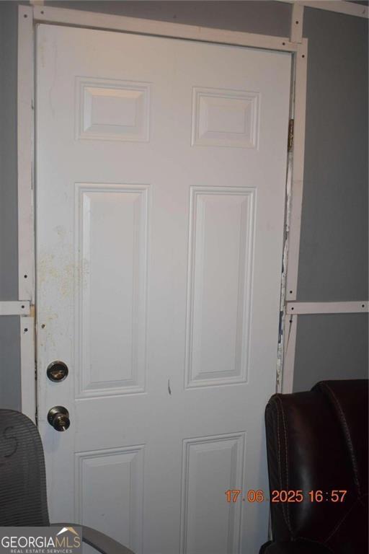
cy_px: 277
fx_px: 623
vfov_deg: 47.9
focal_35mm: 40
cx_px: 184
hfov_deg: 33.0
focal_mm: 27
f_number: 4
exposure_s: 1/125
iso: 900
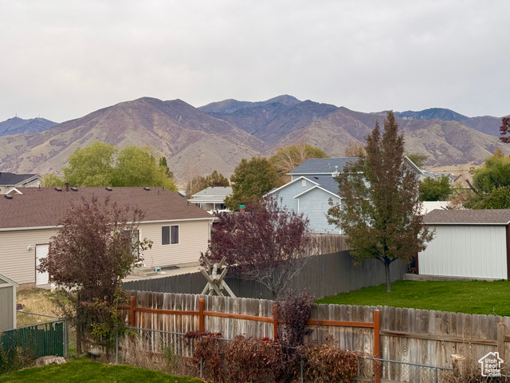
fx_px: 707
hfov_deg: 39.7
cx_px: 255
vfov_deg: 30.3
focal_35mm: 48
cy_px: 192
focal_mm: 6.76
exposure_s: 1/875
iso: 64
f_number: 1.78
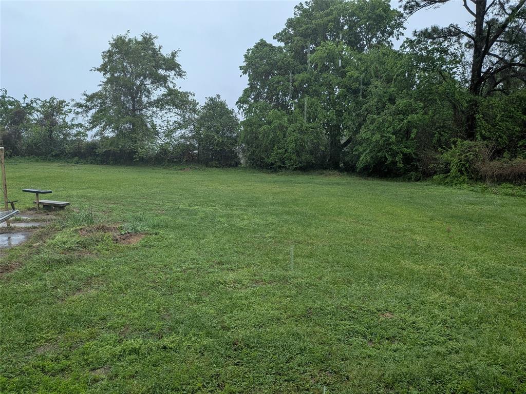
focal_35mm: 24
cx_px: 263
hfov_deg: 71.6
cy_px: 197
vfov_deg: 56.8
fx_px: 365
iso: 56
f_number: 1.7
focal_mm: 4.53
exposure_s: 1/120
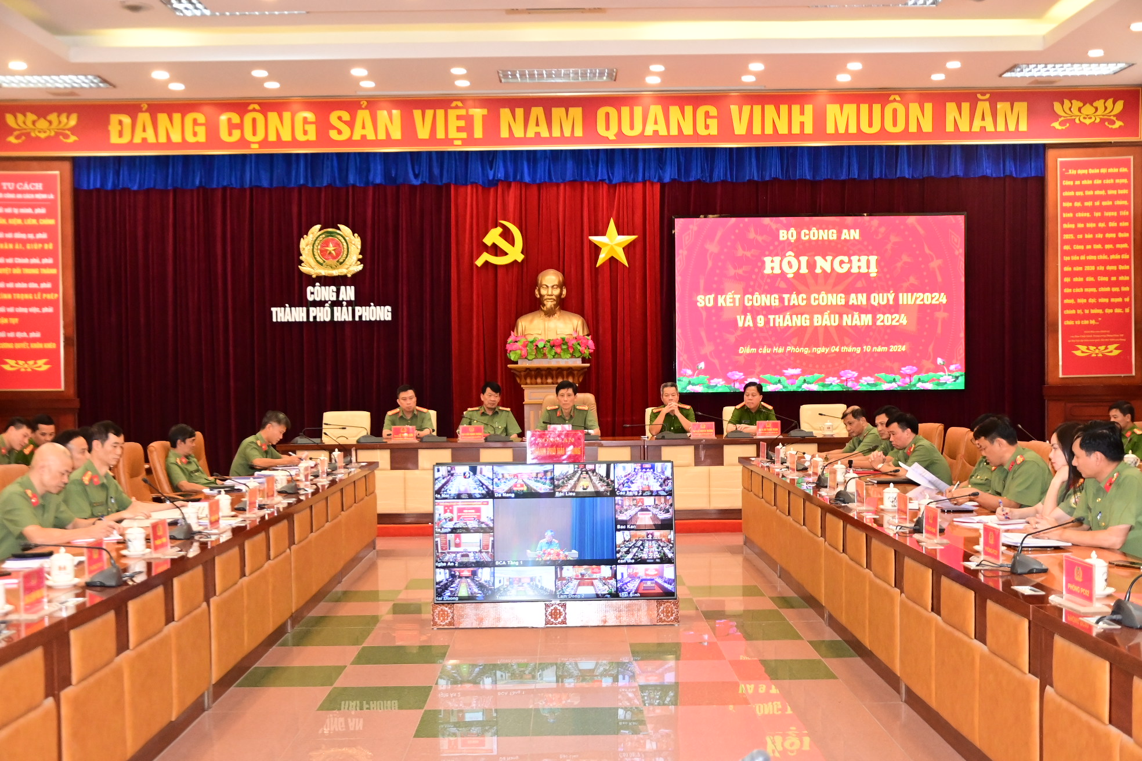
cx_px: 571
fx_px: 1332
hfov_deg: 46.4
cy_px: 380
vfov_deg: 31.9
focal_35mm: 42
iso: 3200
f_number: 4
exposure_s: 1/200
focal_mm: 28
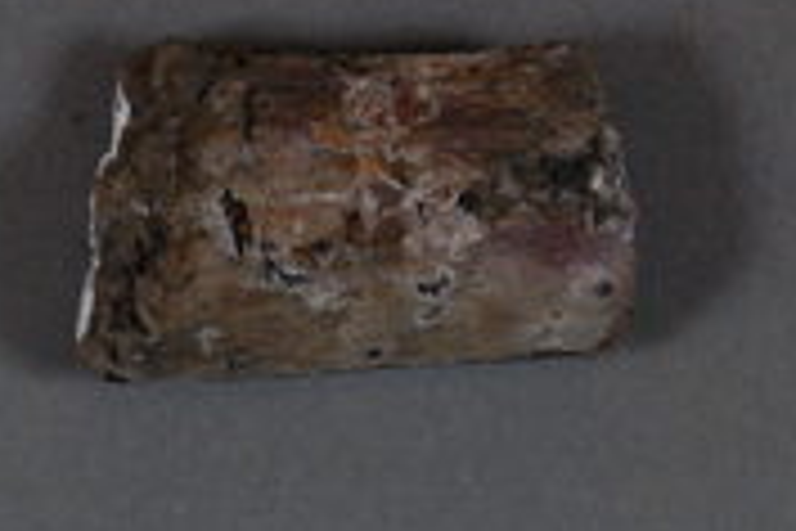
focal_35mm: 256
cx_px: 322
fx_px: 5650
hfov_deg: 8.1
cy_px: 542
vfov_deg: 5.4
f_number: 16
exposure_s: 1/80
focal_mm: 55
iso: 1600
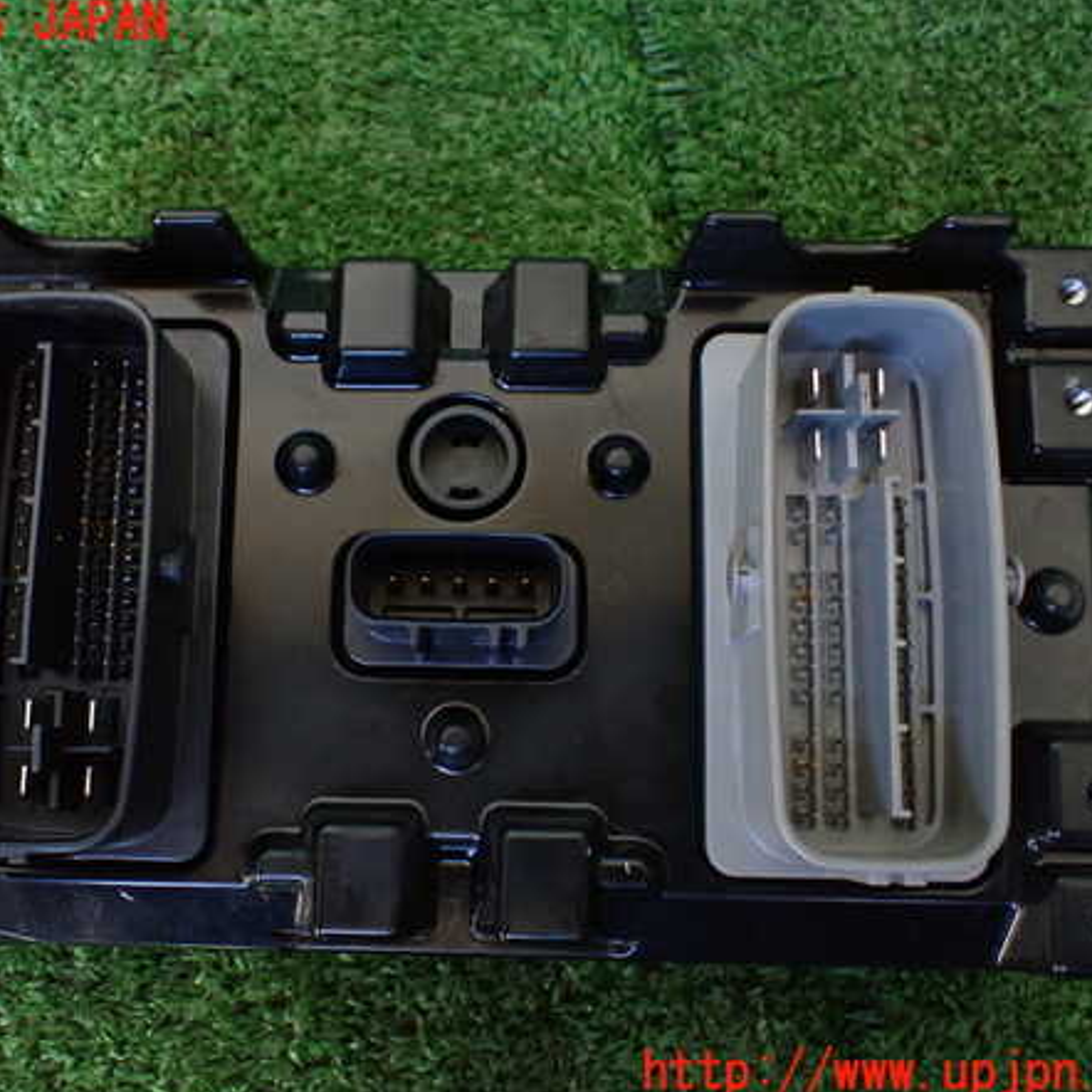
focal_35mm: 36
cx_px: 460
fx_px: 1285
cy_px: 548
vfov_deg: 46.0
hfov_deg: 45.9
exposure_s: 1/100
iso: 800
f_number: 2.3
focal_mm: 5.4
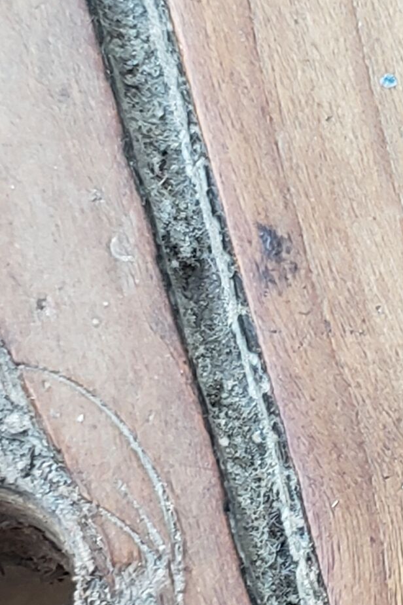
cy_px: 279
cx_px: 319
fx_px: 1981
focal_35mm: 118
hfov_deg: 11.6
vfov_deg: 17.3
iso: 125
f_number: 2.4
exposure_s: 1/50
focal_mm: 4.3
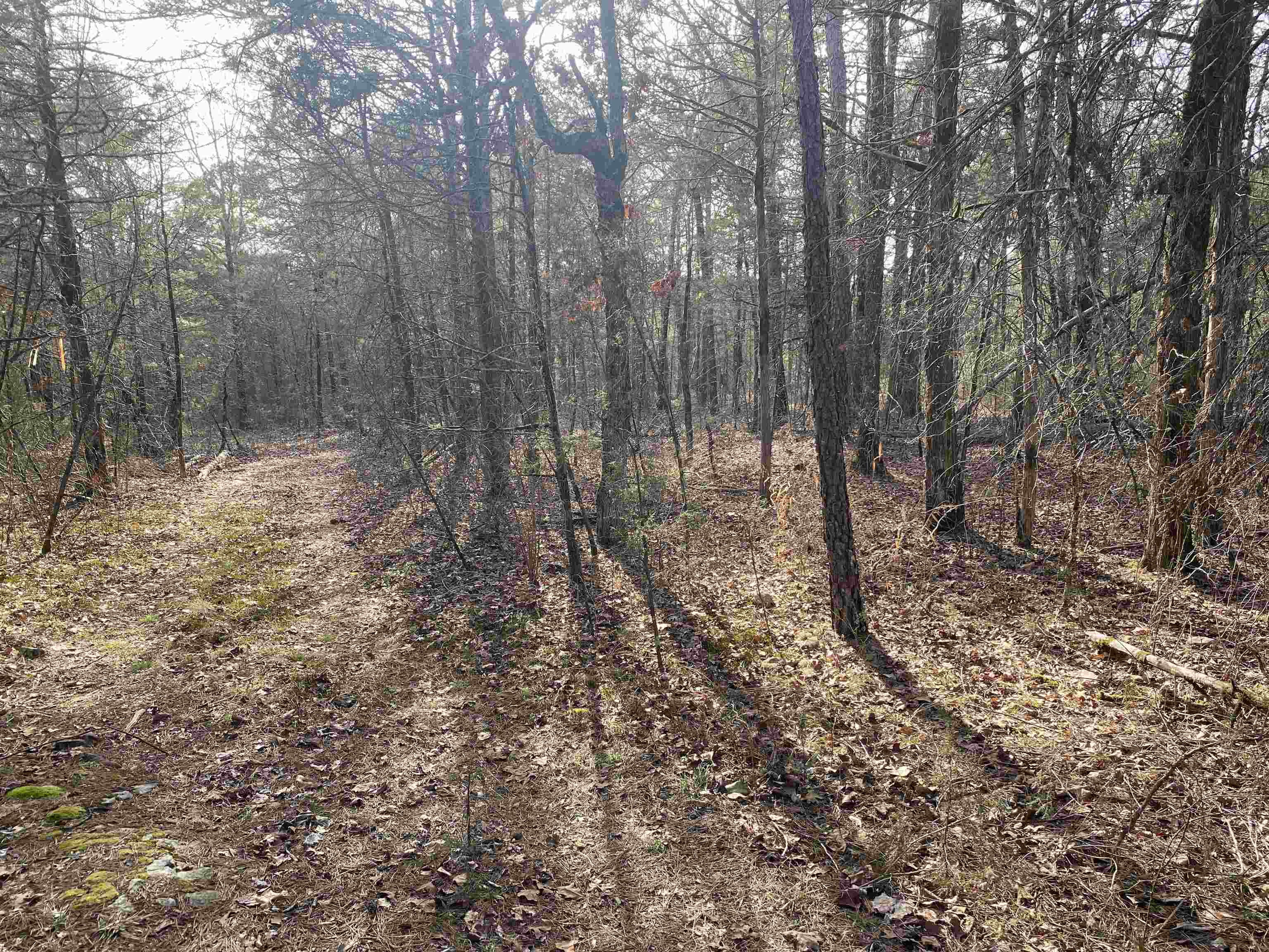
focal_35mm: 26
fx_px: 953
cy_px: 476
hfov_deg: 67.3
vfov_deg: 53.1
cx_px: 634
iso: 32
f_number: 1.8
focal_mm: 4.25
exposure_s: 1/229
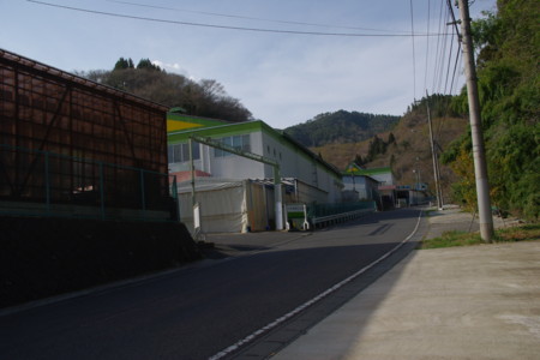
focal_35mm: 33
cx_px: 270
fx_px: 495
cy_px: 180
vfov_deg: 40.0
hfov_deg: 57.2
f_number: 6.7
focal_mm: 22
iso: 100
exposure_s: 1/350
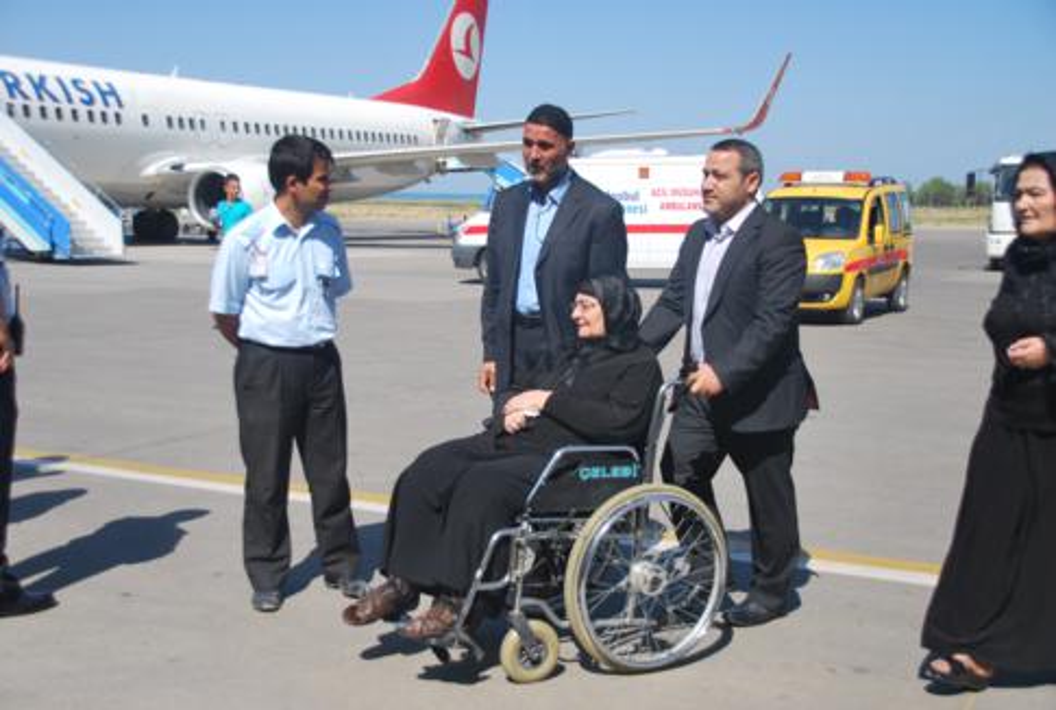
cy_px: 355
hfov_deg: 13.9
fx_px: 4323
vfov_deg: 9.4
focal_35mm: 147
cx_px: 528
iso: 100
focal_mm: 98
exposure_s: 1/640
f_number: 6.3
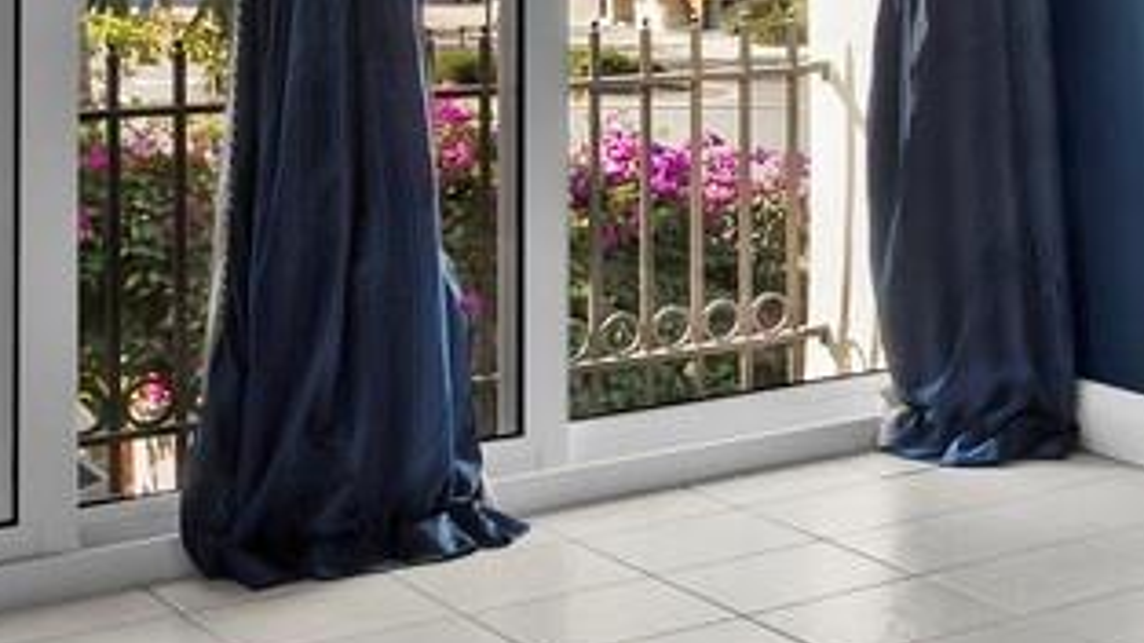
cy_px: -153
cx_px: 1491
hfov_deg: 23.9
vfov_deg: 14.9
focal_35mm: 78
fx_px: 2366
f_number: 11
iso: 320
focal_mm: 7
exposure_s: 1/3
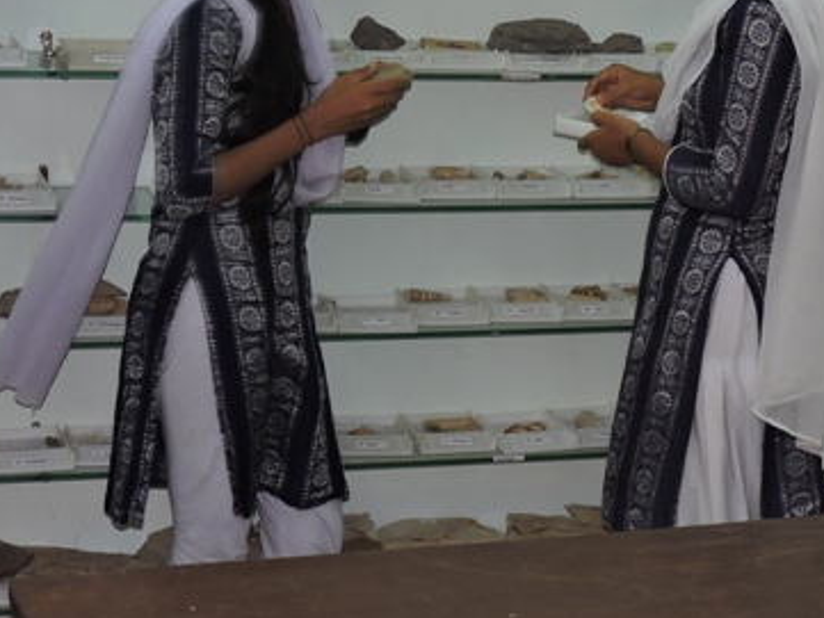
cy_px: -27
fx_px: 2381
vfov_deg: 14.5
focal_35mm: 100
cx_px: 381
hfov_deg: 19.6
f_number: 3.5
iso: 200
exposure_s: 1/30
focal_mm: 8.4
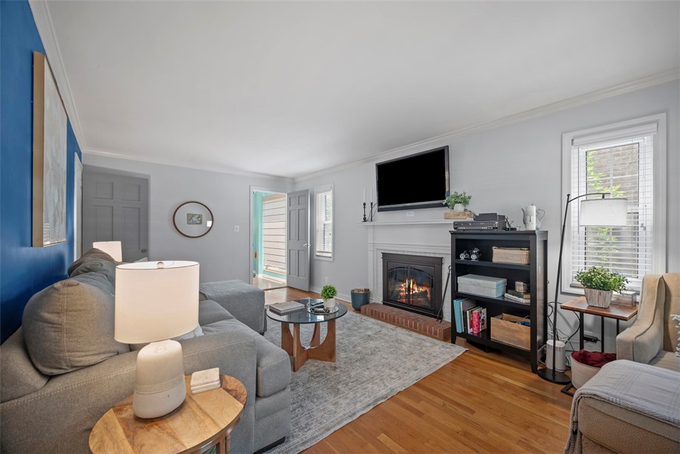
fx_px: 264
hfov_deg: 104.2
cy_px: 227
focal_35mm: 14
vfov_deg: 81.2
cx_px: 340
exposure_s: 1/5
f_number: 4
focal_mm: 14
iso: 400
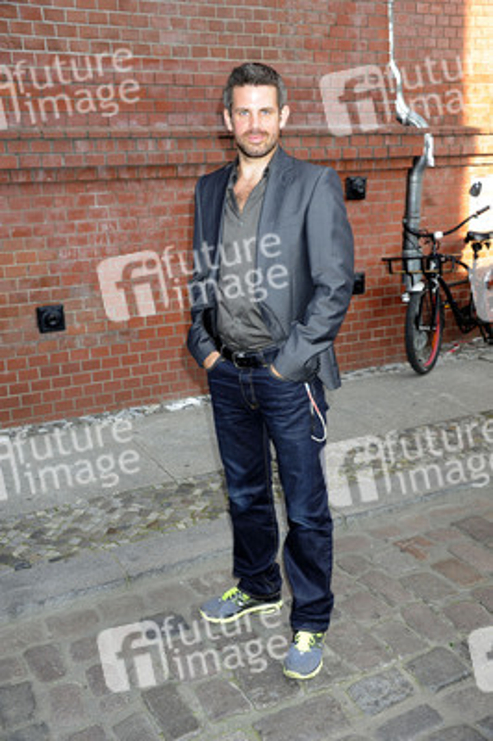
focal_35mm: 38
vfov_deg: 50.7
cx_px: 246
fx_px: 782
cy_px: 370
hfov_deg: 35.0
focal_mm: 38
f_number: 6.3
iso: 500
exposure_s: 1/200
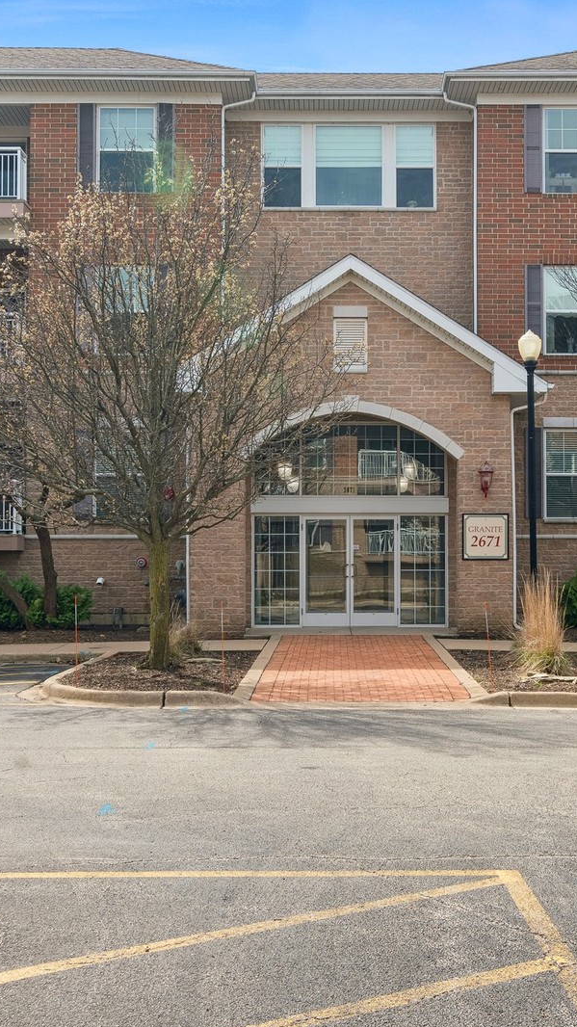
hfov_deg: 27.6
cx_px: 352
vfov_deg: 47.4
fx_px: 1171
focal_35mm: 43
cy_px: 519
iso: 100
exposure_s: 1/100
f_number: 9
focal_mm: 18
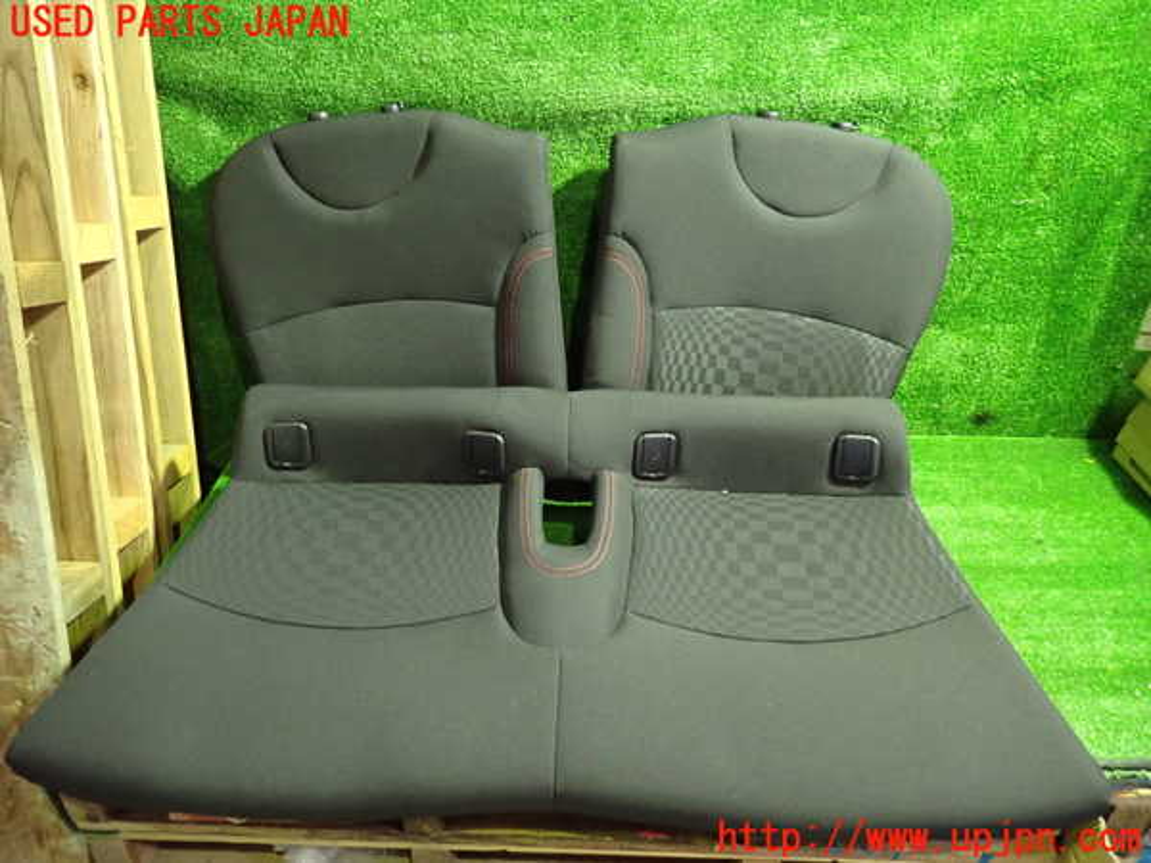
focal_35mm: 25
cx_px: 576
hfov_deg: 69.4
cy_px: 432
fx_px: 831
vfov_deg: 54.9
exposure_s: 1/30
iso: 640
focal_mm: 4.5
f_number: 2
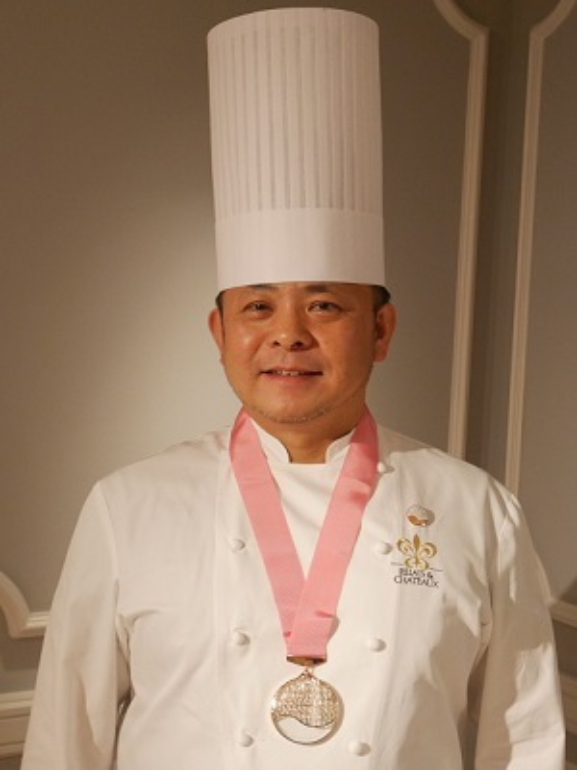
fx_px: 1111
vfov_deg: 38.2
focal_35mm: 50
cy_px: 385
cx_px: 288
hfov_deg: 29.1
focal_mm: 25
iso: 2500
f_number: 5.1
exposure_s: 1/60
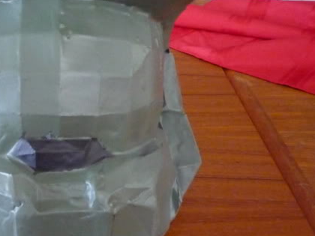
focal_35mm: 61
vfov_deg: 24.0
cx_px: 91
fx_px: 555
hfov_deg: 31.3
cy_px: 91
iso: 800
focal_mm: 5.2
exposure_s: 1/13
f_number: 3.3
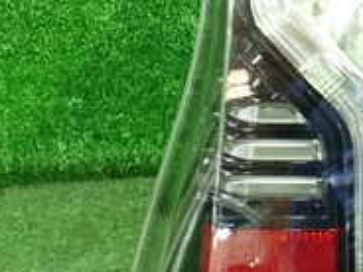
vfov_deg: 15.1
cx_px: 314
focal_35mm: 98
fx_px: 1028
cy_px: 97
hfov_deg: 19.7
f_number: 2.3
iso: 640
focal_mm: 5.4
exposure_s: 1/30
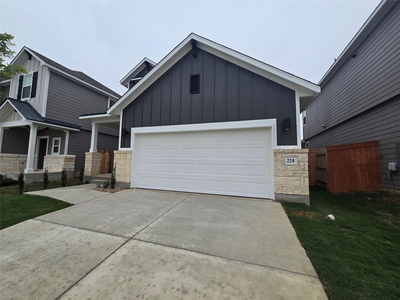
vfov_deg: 89.9
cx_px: 200
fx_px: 150
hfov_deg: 106.2
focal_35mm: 13
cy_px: 150
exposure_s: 1/719
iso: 80
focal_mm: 2.2
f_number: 2.2
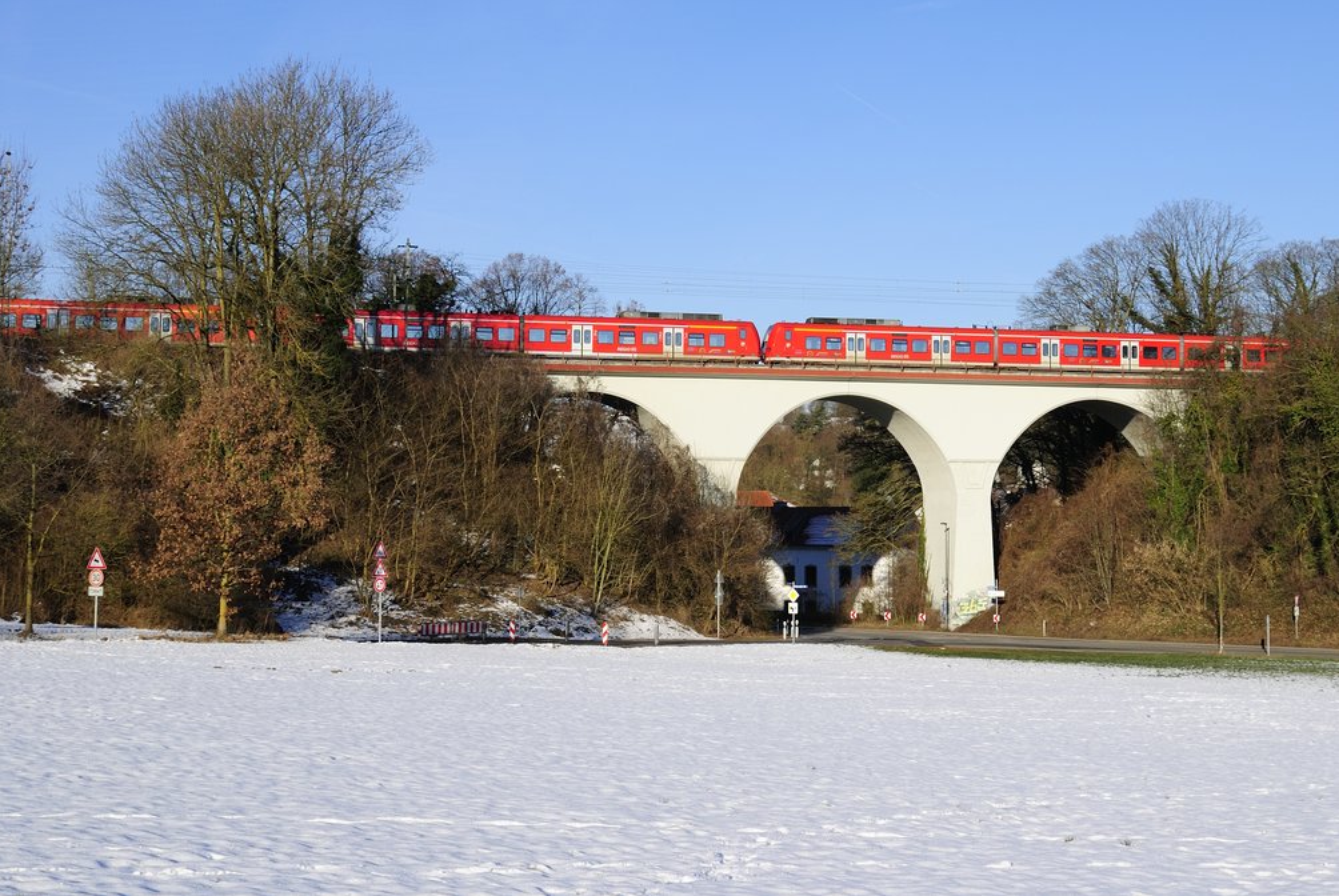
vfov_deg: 24.4
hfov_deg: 35.7
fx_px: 2070
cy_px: 362
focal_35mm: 56
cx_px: 790
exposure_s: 1/400
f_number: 8
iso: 100
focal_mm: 31
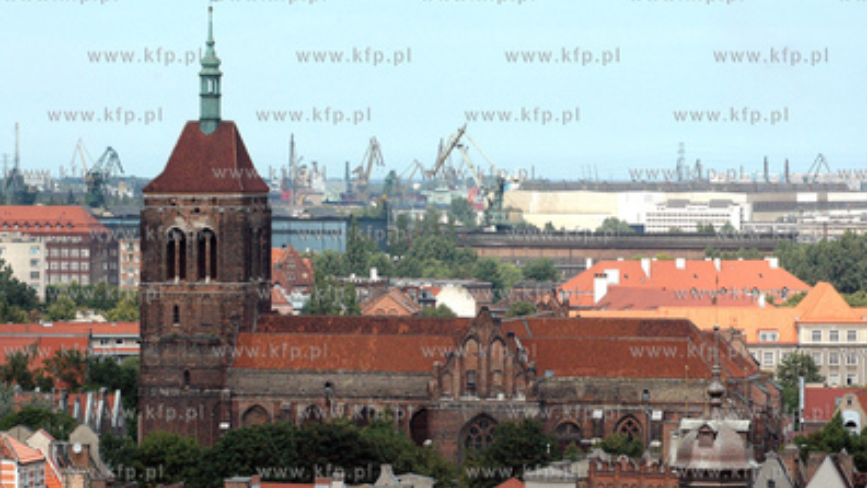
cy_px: 263
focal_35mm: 167
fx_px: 3829
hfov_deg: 12.9
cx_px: 431
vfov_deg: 7.3
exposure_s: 1/1250
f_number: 9
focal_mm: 105
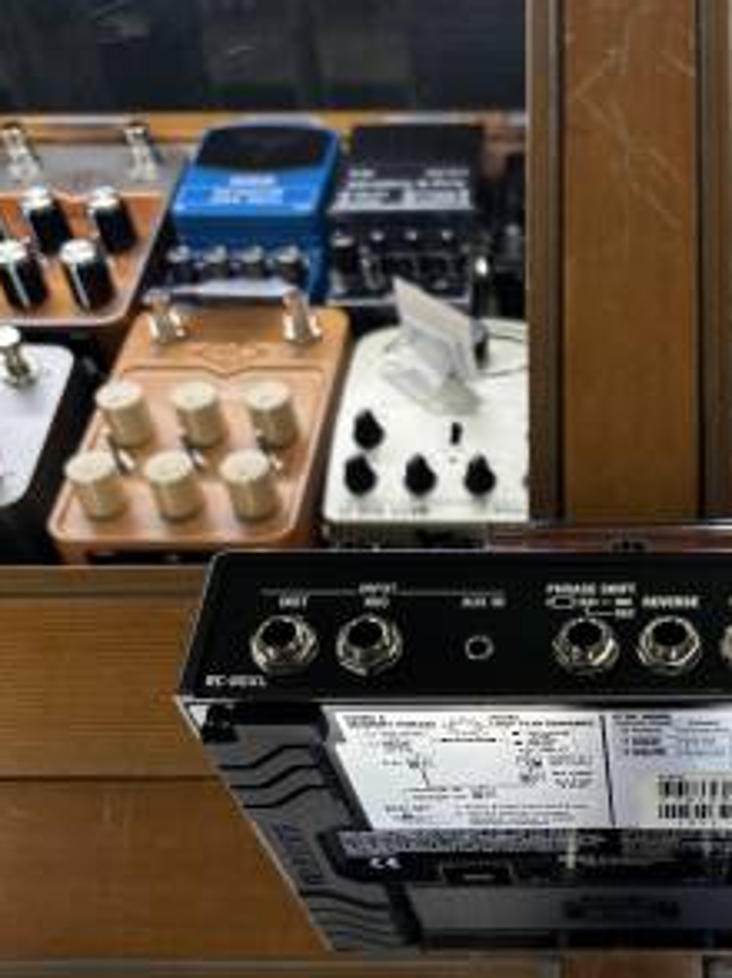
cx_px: 639
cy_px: 675
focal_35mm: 46
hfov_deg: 30.3
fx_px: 1299
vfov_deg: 40.6
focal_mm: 5.96
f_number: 1.6
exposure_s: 1/120
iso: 80
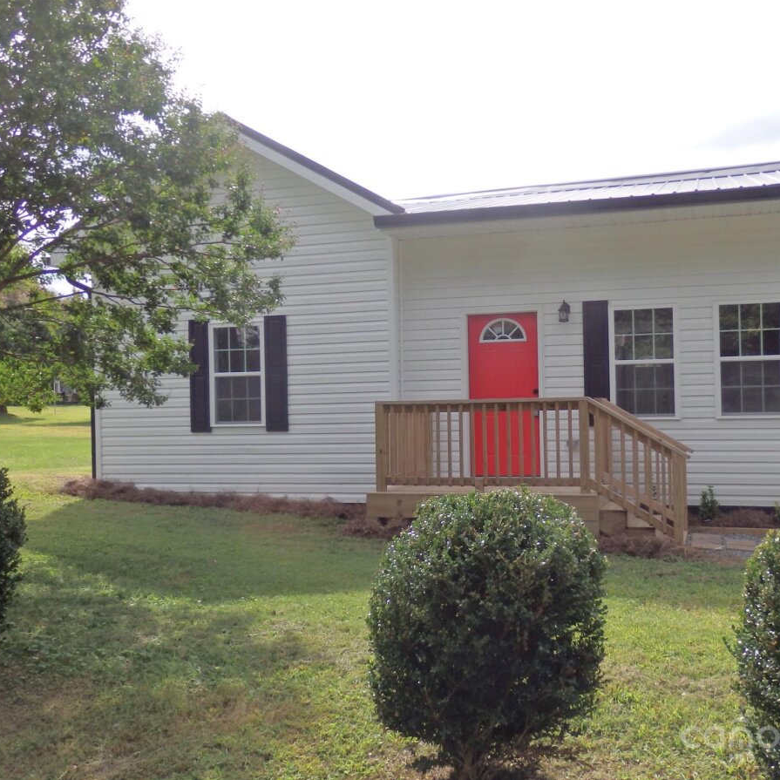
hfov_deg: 50.9
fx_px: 816
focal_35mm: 32
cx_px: 447
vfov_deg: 51.1
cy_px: 390
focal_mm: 5
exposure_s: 1/160
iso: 100
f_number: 9
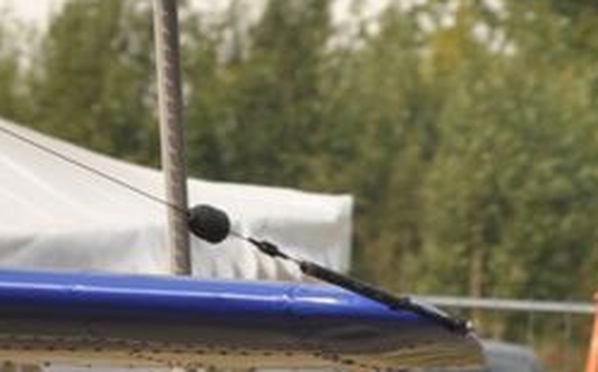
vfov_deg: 1.3
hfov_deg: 2.1
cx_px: -252
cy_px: -794
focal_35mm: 983
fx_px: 15996
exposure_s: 1/500
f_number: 8
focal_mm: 125
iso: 200
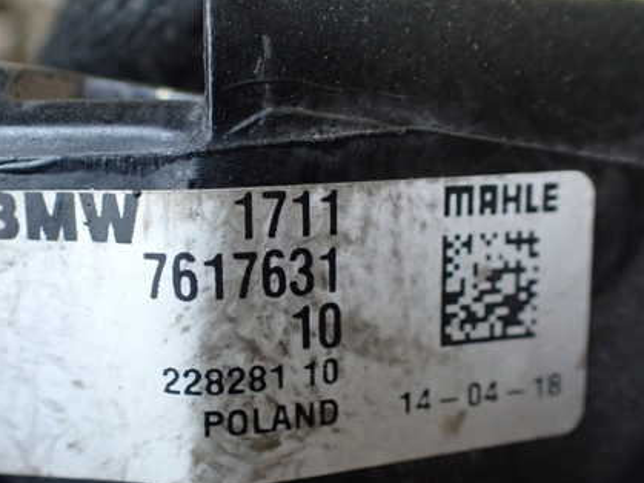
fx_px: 800
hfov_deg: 43.7
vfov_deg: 33.5
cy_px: 294
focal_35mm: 43
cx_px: 260
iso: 500
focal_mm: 5.4
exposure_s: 1/125
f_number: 2.3
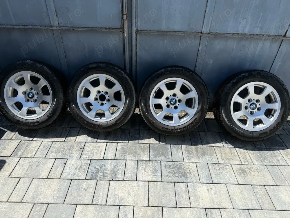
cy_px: 109
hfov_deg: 71.6
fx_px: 201
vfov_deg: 56.8
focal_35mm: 24
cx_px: 145
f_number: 1.78
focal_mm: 6.76
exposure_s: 1/4167
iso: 80
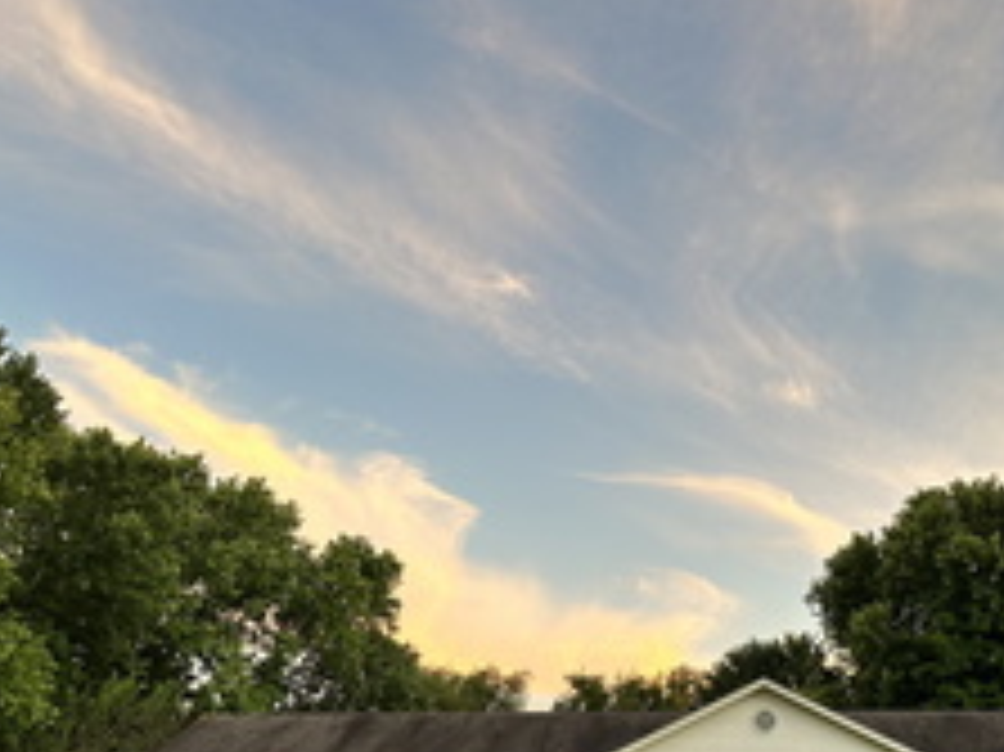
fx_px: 1246
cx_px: 684
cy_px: 594
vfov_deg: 32.7
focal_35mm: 43
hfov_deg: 43.2
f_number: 1.78
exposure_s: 1/121
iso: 64
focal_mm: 6.86
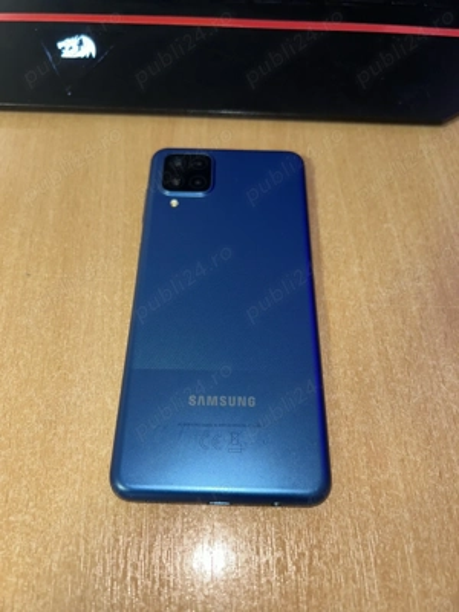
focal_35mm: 26
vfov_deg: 67.3
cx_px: 230
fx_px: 460
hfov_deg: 53.1
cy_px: 306
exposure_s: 1/17
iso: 32
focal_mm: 5.7
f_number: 1.5
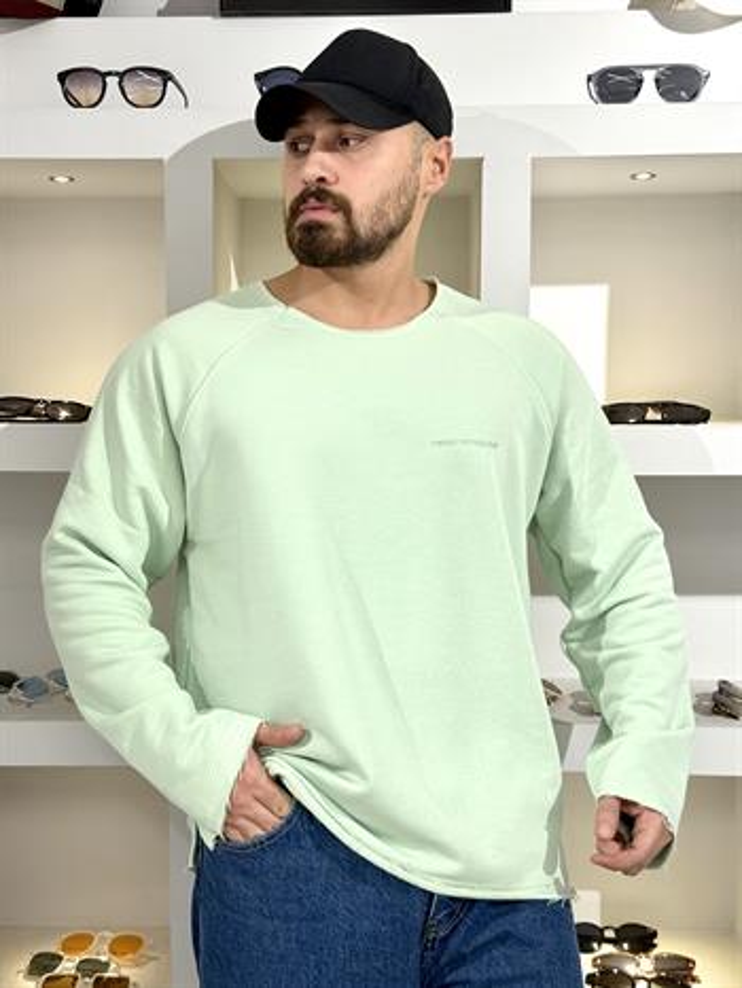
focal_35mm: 48
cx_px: 371
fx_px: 1371
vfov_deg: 39.6
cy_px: 494
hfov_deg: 30.3
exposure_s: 1/100
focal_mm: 6.76
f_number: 1.78
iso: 80
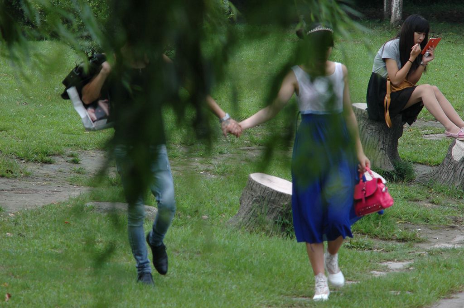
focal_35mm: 315
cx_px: 232
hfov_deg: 6.5
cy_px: 154
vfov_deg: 4.4
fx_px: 4057
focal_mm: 210
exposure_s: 1/125
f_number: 7.1
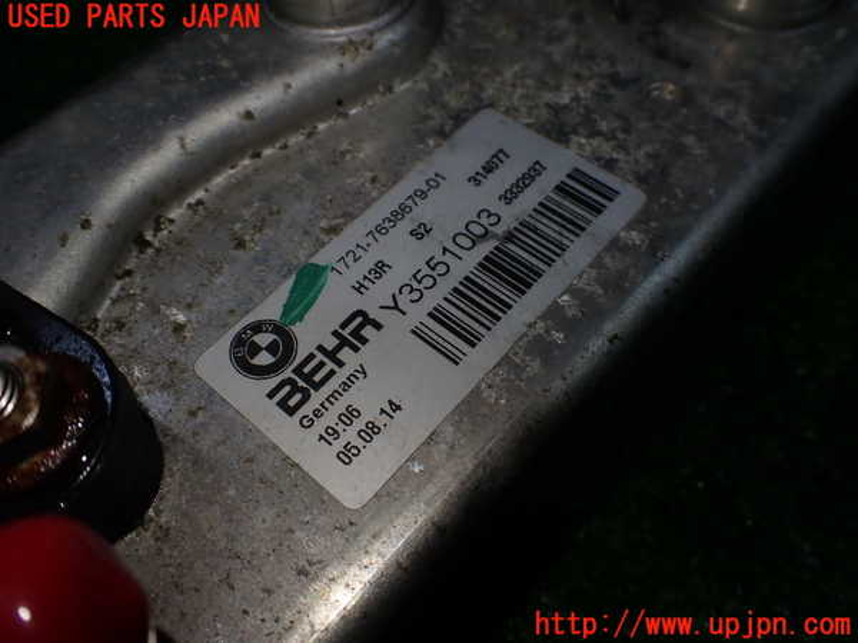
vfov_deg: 46.8
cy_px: 322
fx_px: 744
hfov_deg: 60.0
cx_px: 429
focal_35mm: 30
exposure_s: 1/125
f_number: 3.2
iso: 100
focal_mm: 5.4
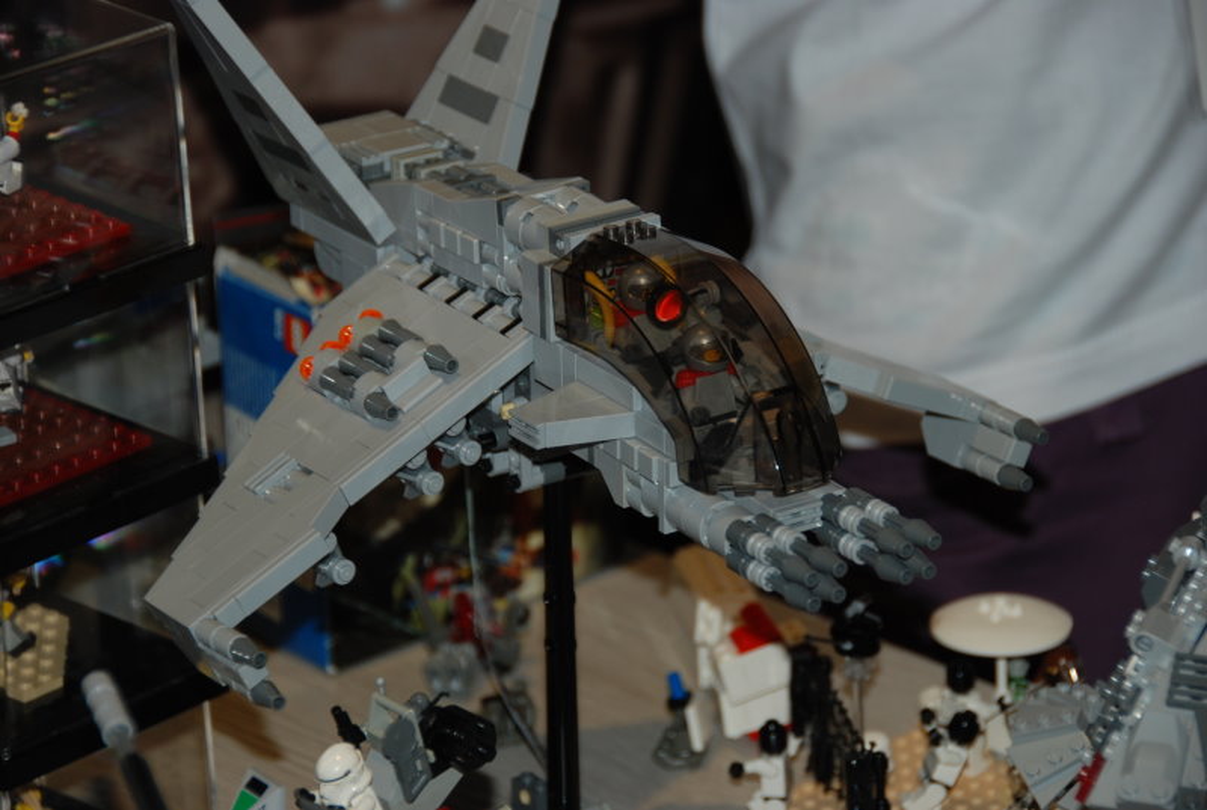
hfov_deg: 13.0
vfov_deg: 8.8
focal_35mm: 158
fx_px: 5291
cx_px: 604
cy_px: 405
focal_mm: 105
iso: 200
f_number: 5.6
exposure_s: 1/60
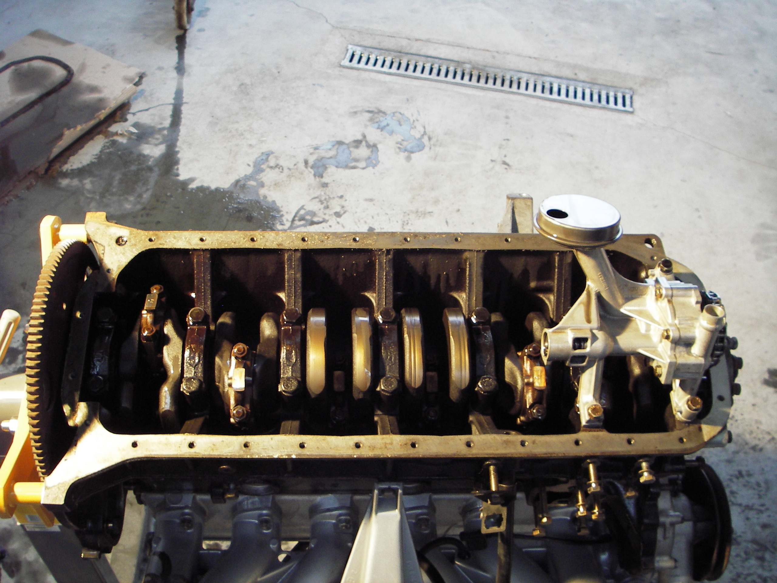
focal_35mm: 38
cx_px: 388
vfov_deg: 37.7
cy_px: 292
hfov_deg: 49.0
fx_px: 853
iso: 100
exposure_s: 1/10
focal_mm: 6.3
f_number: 3.3
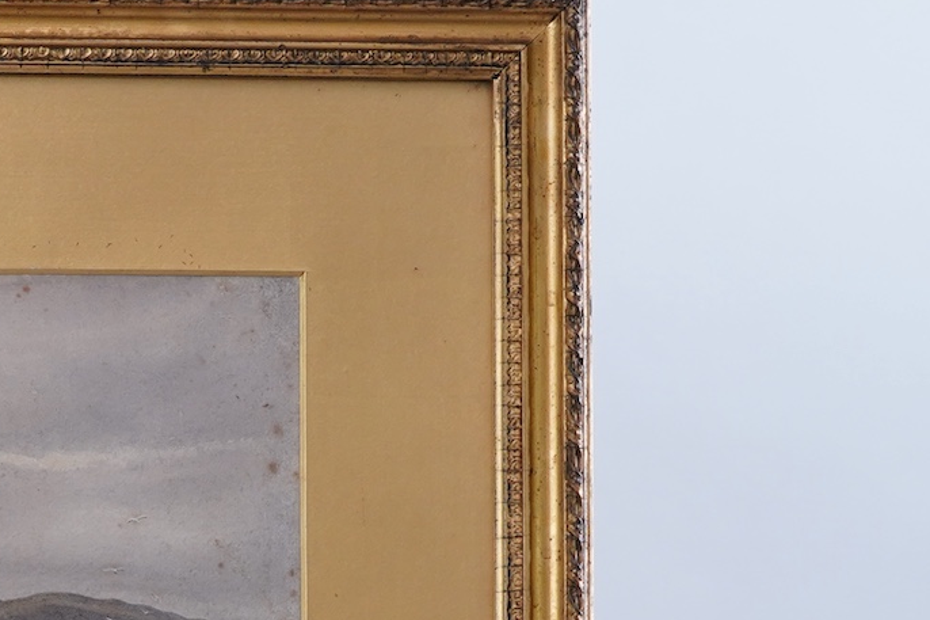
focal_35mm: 272
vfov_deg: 5.0
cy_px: 933
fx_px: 7025
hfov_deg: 7.5
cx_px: -265
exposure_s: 1/125
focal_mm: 68
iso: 800
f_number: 10
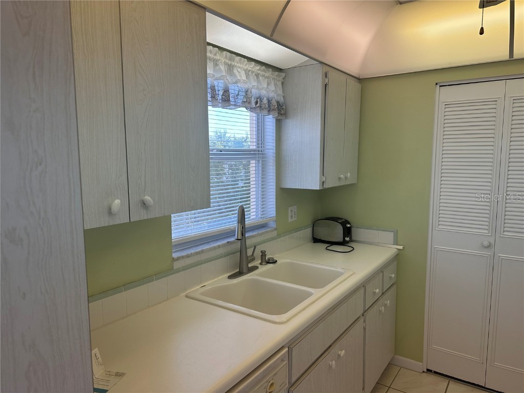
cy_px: 196
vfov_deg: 56.8
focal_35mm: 24
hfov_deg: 71.6
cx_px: 262
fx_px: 363
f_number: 1.78
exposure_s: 1/229
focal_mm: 6.86
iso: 80
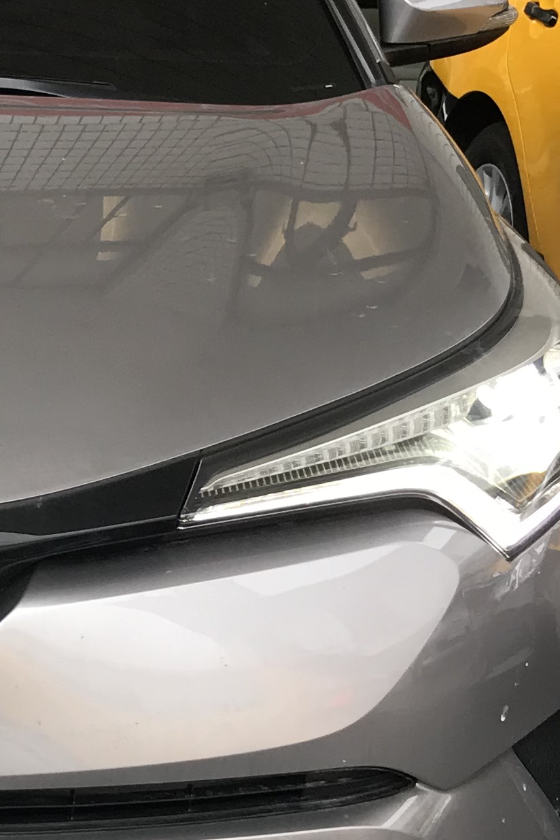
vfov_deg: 21.5
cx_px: -125
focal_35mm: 95
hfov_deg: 13.9
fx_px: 2216
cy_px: 421
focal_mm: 3.99
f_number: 1.8
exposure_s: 1/120
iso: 32
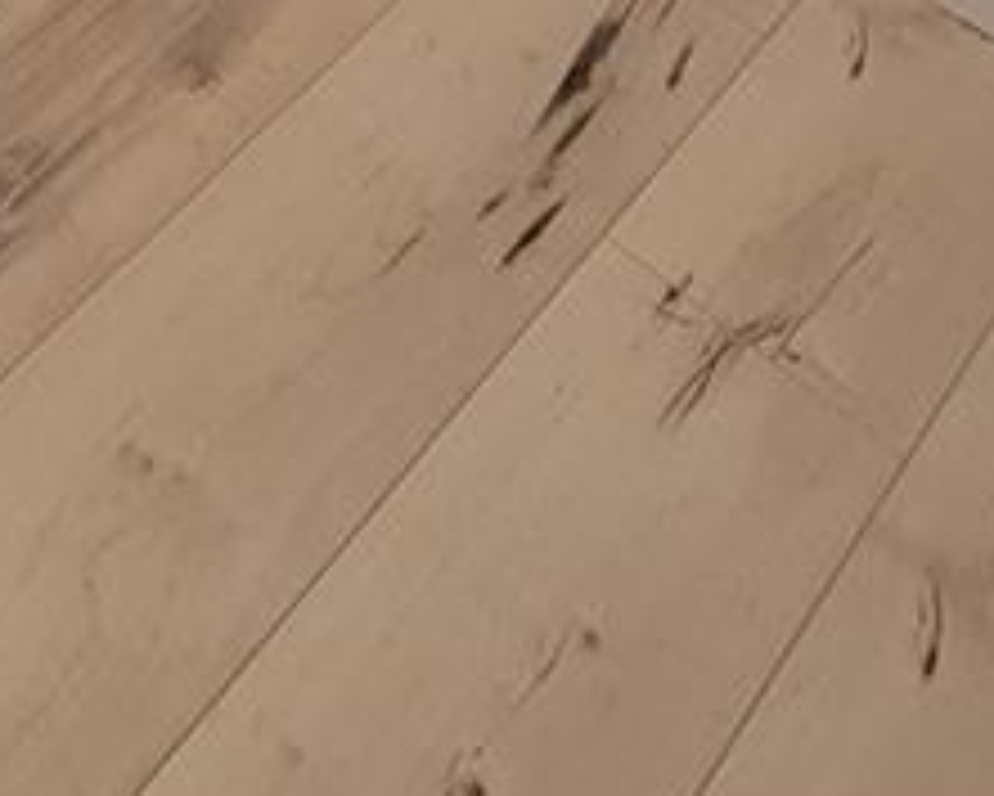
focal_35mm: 69
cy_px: -1052
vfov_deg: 14.9
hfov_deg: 22.6
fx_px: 2031
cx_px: -486
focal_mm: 2.2
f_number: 2.2
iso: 400
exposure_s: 1/40
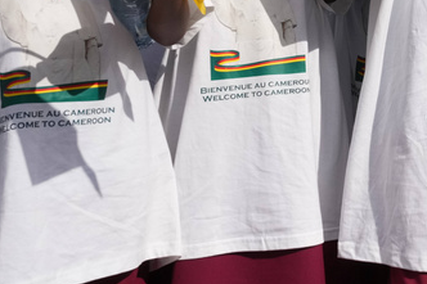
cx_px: 509
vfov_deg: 17.3
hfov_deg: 24.8
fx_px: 877
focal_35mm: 74
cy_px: -85
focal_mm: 24
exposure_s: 1/5000
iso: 800
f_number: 6.3
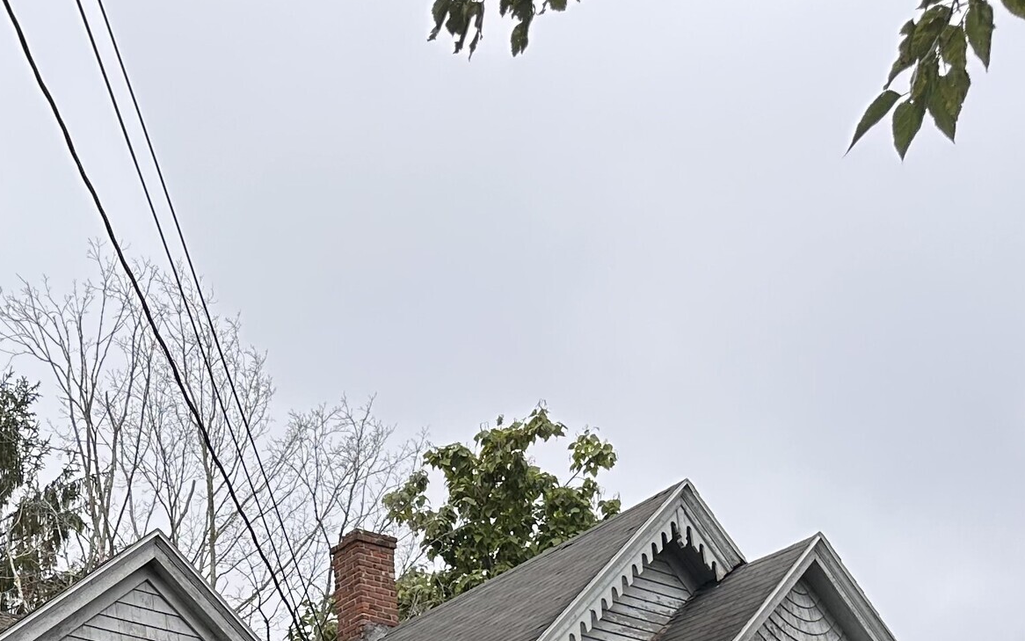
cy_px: 897
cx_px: 92
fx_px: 1872
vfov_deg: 17.8
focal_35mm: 67
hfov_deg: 29.3
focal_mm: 6.86
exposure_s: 1/1812
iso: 80
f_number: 1.78
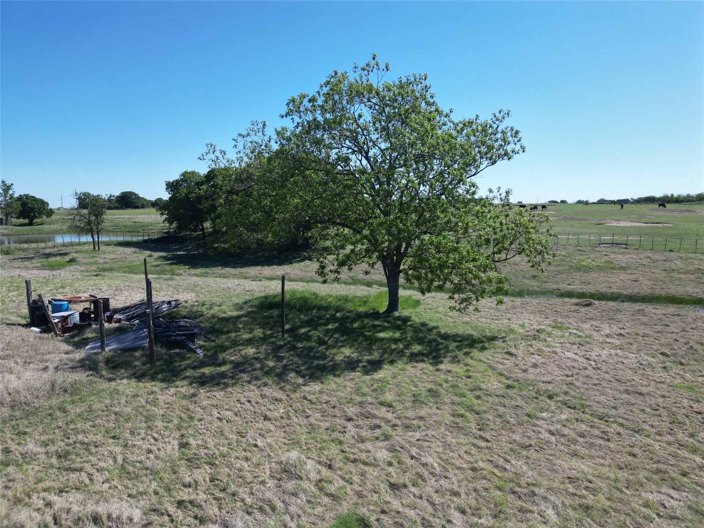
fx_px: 488
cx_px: 352
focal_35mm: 24
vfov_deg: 56.8
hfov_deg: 71.6
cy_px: 264
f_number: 1.7
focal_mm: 6.72
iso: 120
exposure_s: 1/2500
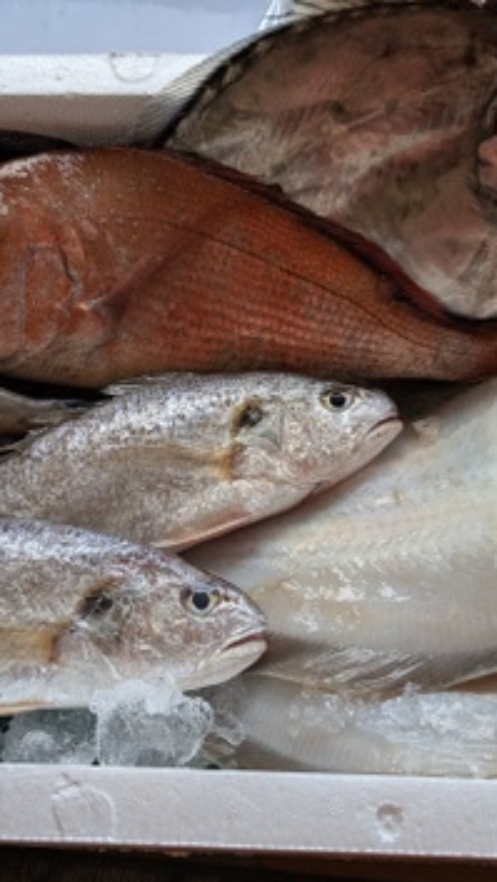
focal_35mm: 40
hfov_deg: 29.6
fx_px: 936
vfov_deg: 50.5
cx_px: 185
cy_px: 440
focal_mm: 4.38
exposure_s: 1/120
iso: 68
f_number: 1.73
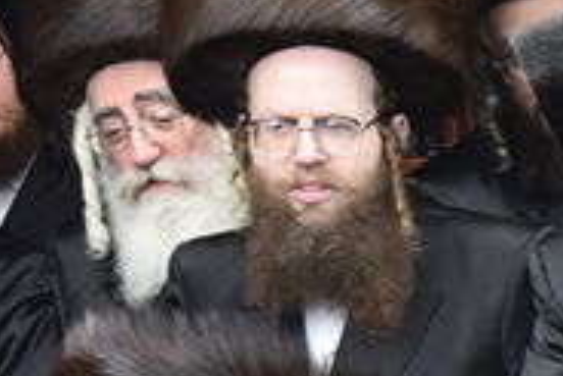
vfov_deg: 6.9
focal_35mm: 195
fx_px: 3052
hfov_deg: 9.7
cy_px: 613
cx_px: 1163
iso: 1600
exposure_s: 1/125
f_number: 4.5
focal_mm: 35
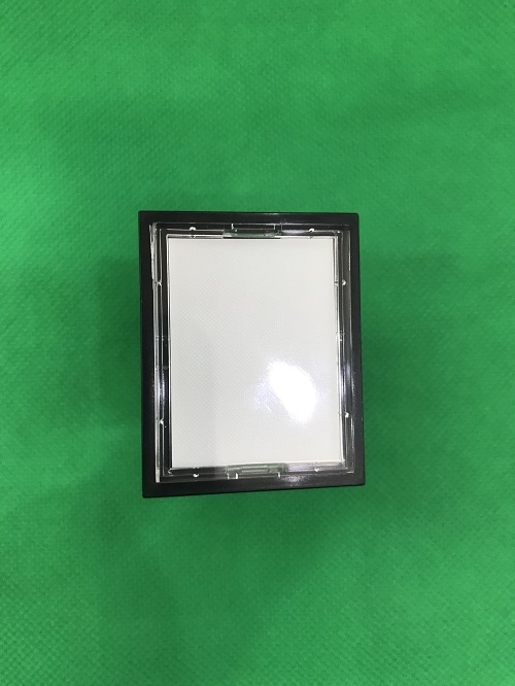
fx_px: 555
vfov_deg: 63.4
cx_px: 258
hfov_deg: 49.8
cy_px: 343
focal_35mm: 28
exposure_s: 1/20
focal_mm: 3.99
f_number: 1.8
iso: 40
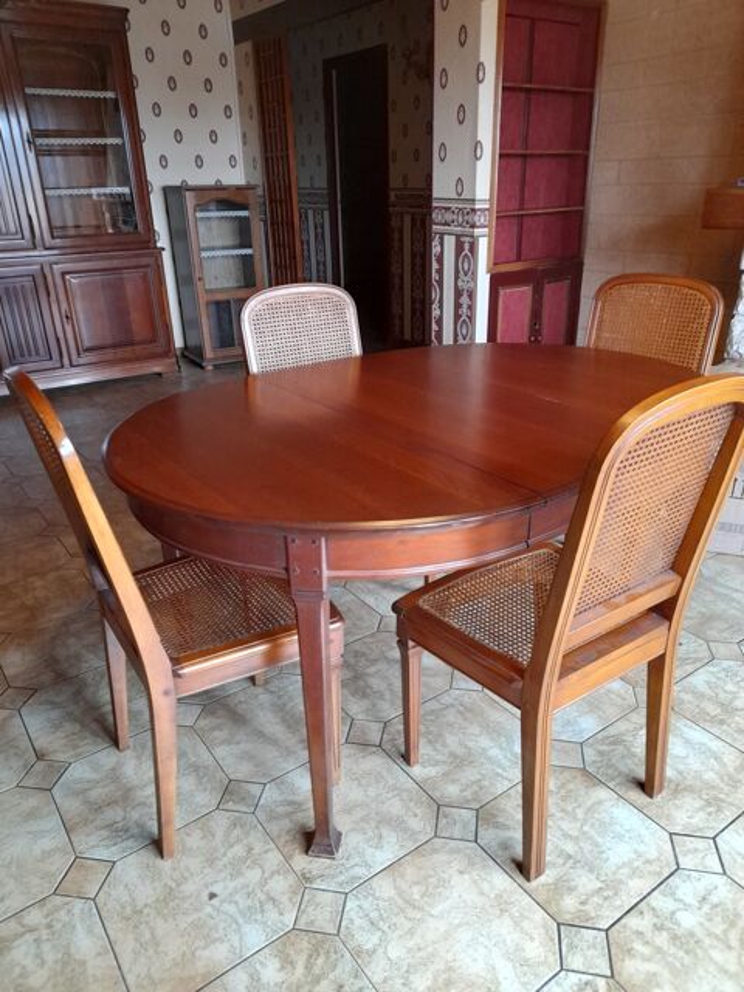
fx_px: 716
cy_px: 496
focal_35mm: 25
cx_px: 372
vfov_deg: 69.4
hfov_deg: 54.9
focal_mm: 4.6
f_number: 2
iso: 400
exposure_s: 1/33
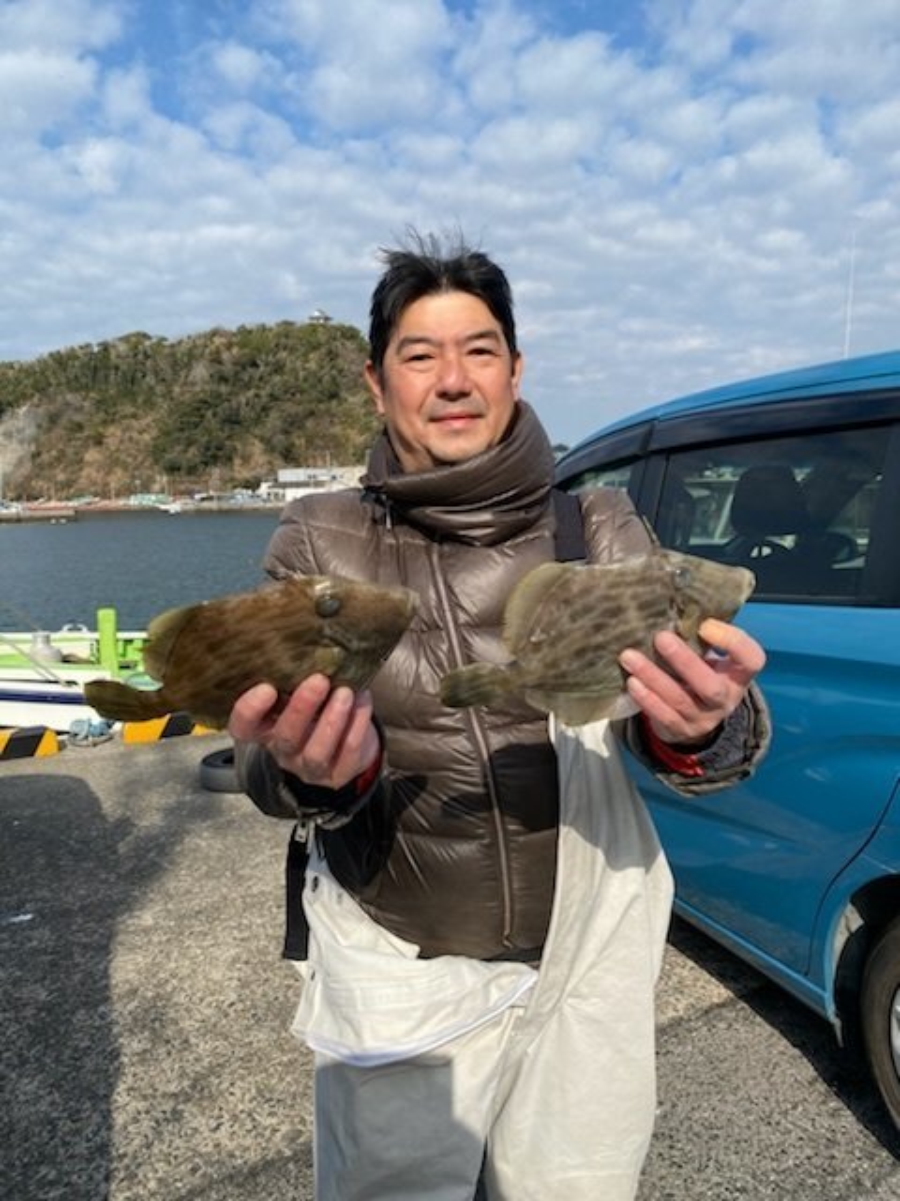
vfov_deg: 67.3
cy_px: 600
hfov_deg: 53.1
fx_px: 901
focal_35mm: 26
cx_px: 450
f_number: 1.8
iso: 32
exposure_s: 1/3300
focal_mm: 4.25
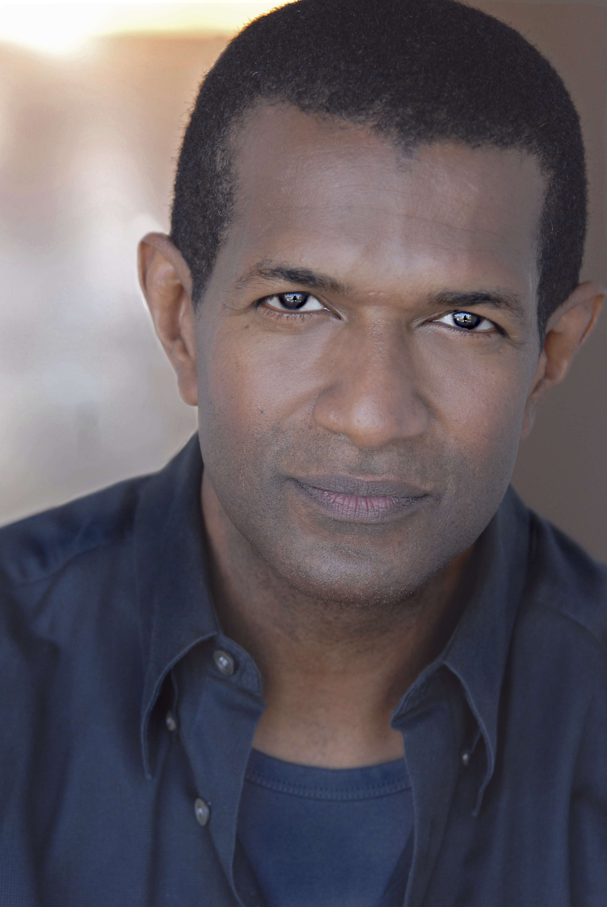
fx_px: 5107
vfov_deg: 10.1
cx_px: 304
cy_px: 454
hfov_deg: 6.8
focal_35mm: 202
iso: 400
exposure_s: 1/125
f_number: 4
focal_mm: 135
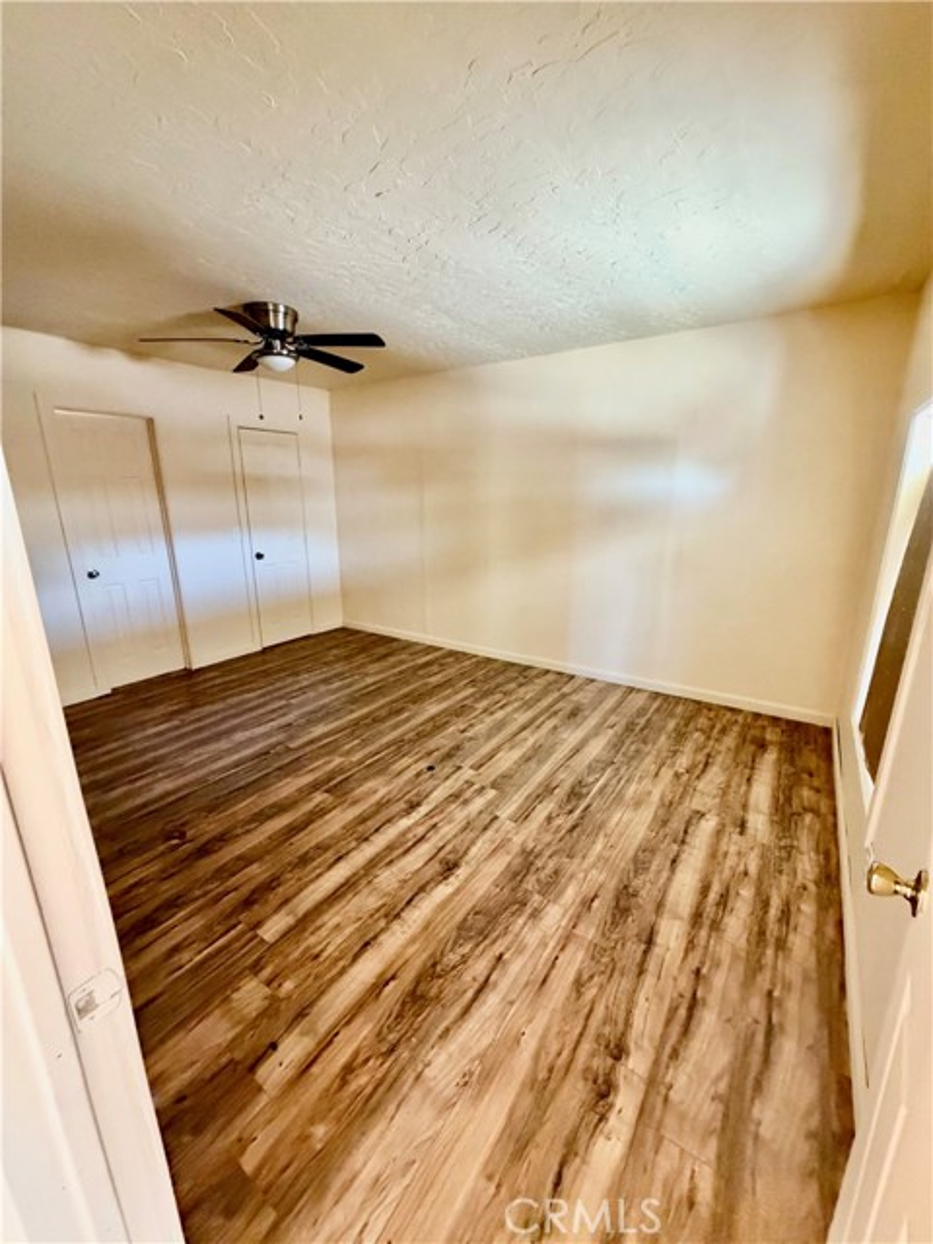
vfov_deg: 102.1
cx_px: 466
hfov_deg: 85.7
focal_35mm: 14
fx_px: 503
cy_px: 622
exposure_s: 1/60
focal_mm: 2.22
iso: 800
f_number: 2.2
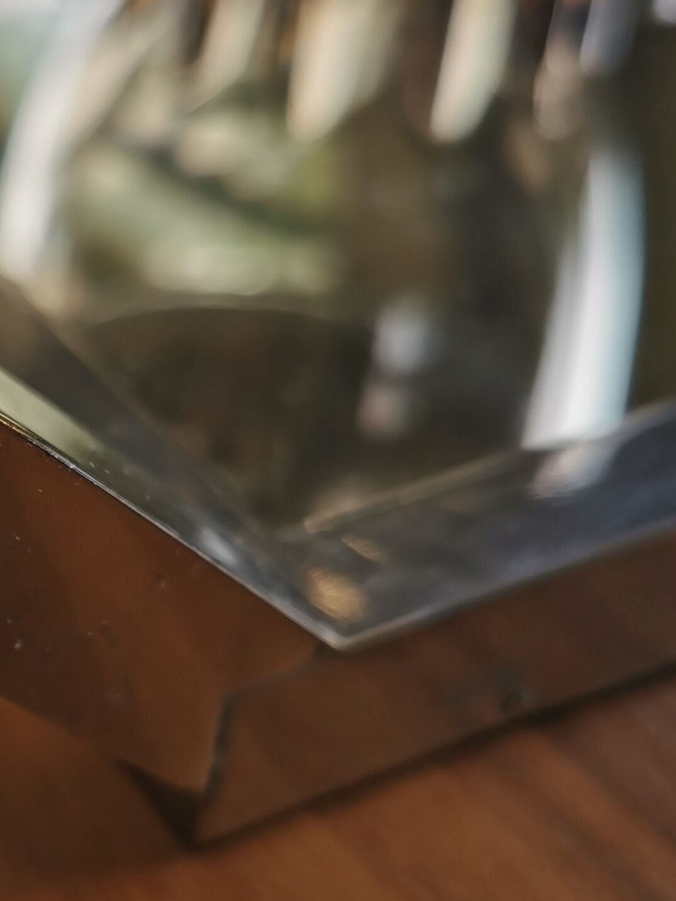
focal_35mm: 69
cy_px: 484
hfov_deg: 20.2
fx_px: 1796
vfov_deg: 28.1
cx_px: -86
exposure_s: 1/349
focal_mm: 5.56
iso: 50
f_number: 1.6
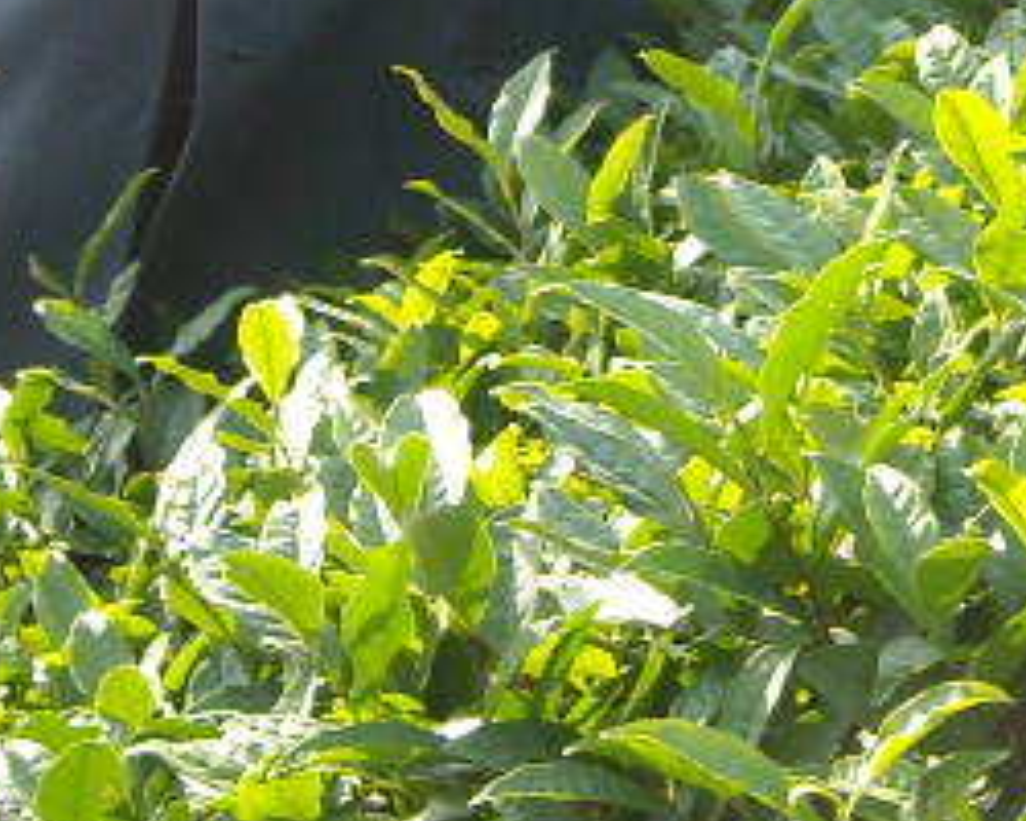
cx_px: 862
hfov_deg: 13.7
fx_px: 4251
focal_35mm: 140
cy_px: -361
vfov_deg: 10.7
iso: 64
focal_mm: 5.7
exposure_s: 1/192
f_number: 2.8
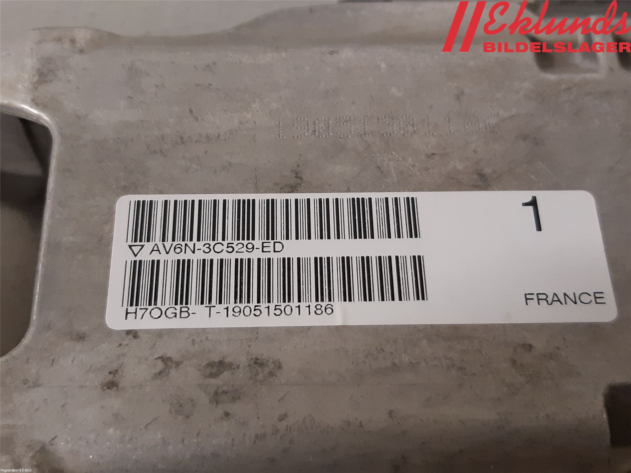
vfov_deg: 53.1
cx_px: 316
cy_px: 236
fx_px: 474
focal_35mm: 26
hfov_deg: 67.3
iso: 200
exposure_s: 1/50
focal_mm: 3.93
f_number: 1.7
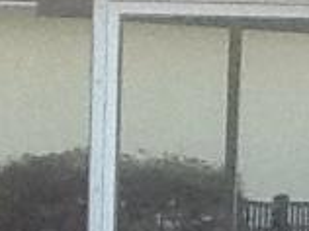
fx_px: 2389
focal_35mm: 268
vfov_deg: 5.4
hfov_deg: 7.3
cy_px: 448
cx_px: 405
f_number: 2.4
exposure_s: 1/120
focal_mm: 2.03
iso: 80
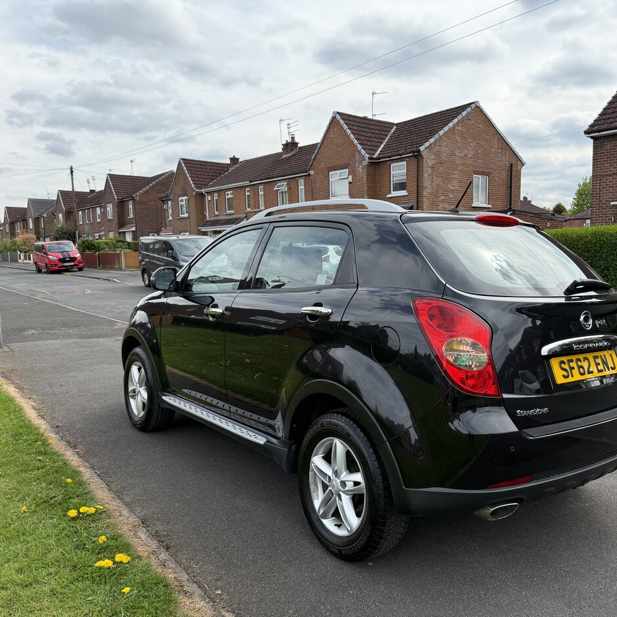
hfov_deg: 54.9
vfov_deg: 55.6
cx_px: 389
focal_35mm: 29
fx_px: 585
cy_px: 314
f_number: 1.78
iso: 100
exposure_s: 1/3145
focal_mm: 6.76
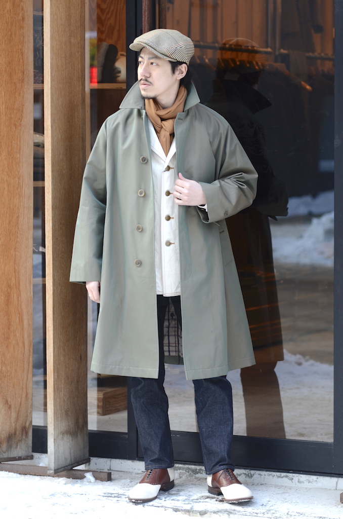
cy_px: 260
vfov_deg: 16.1
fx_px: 1831
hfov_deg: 10.7
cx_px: 172
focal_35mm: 128
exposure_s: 1/125
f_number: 1.8
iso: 320
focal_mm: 85
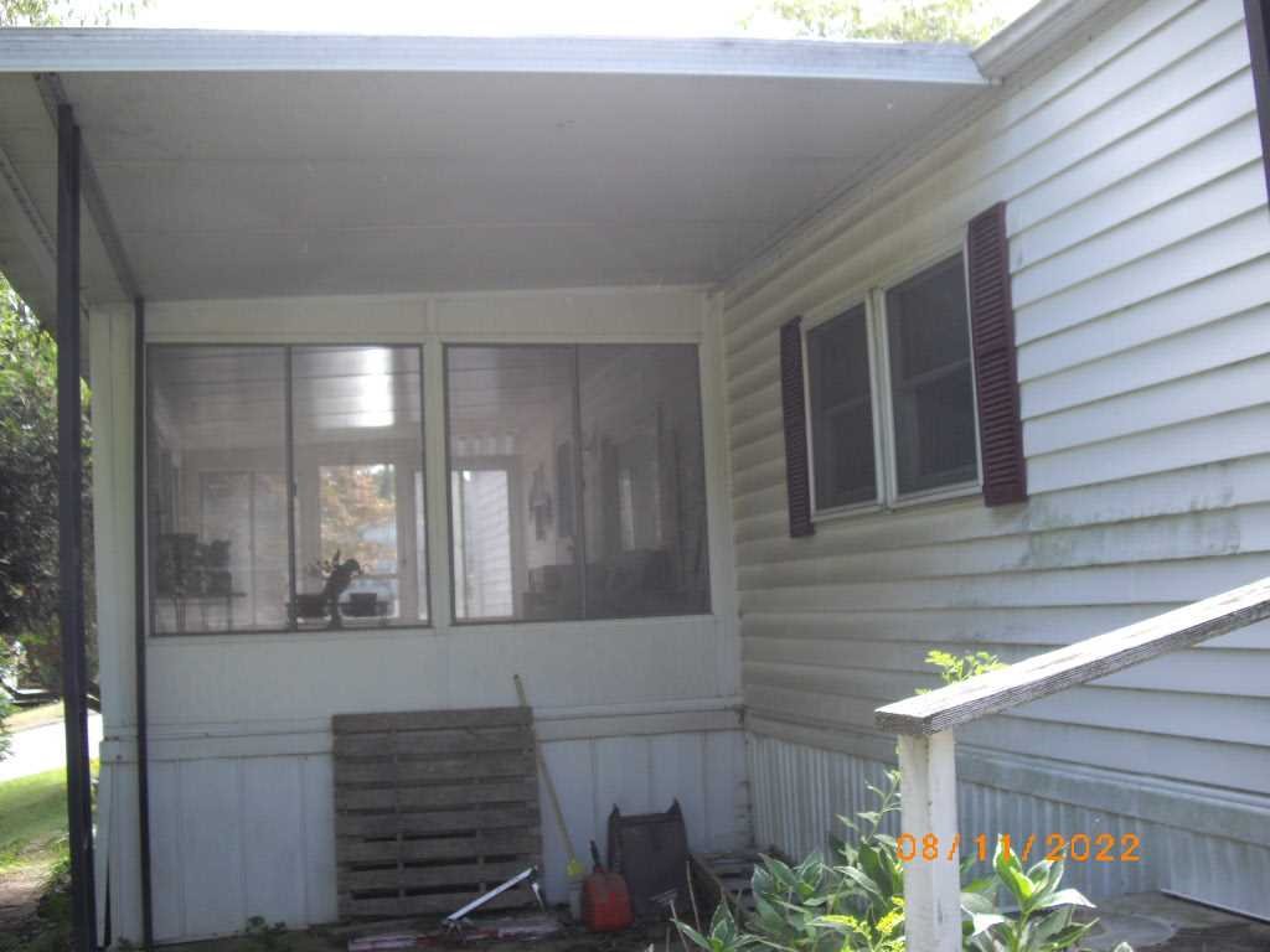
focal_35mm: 38
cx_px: 635
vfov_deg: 37.7
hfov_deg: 49.0
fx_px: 1394
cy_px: 476
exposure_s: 1/125
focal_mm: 7.9
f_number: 2.8
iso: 100
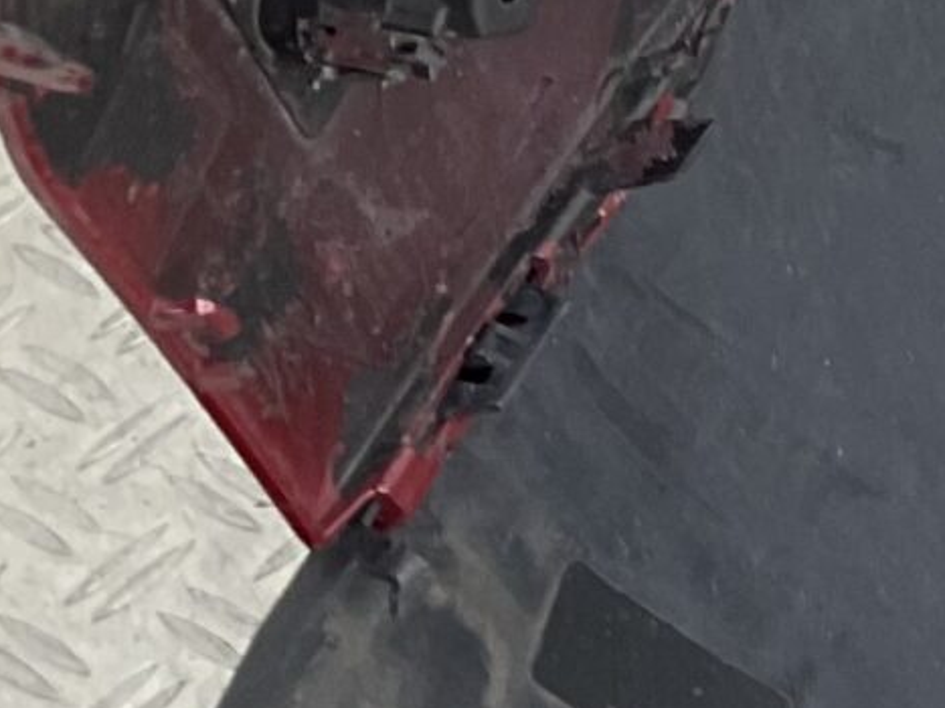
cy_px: -655
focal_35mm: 159
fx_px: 4340
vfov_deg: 8.9
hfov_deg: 10.6
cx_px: 2293
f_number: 1.8
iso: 16
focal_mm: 3
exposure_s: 1/106
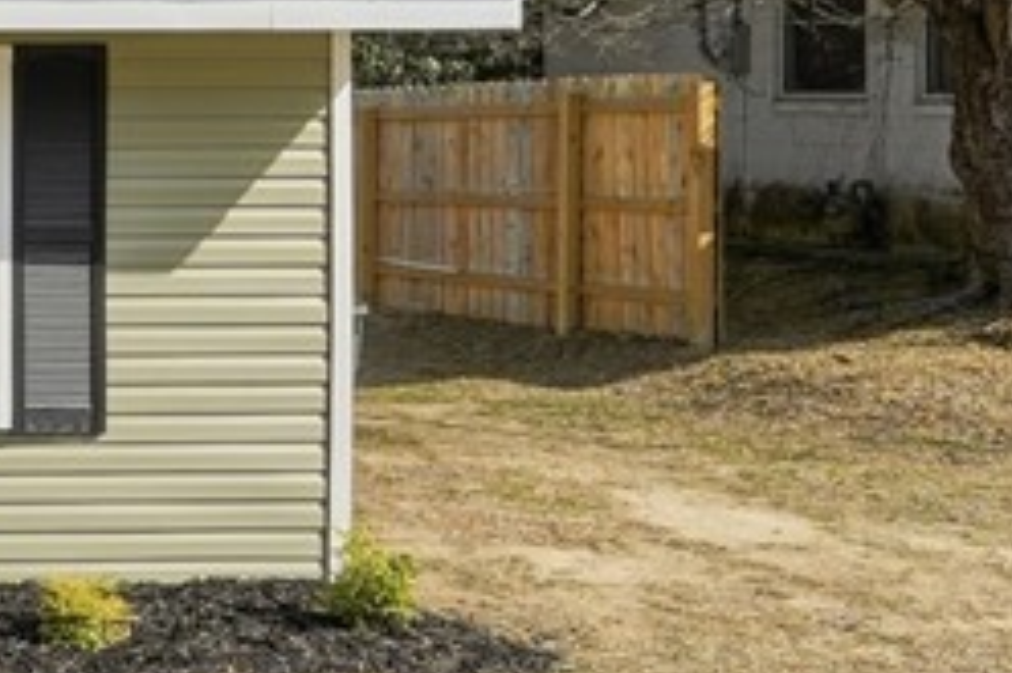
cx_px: -910
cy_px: 49
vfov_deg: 19.0
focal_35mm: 70
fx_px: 1966
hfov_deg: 19.5
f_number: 9
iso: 320
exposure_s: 1/4000
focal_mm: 16
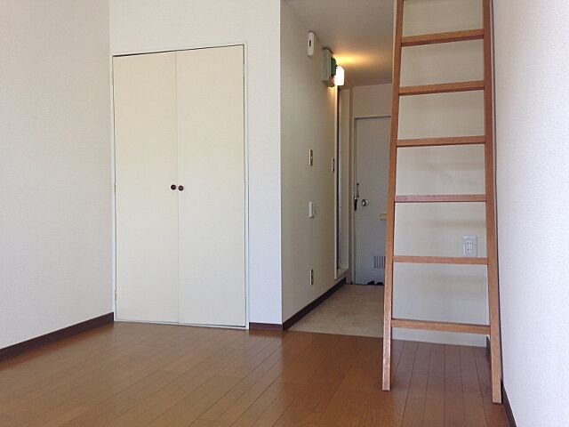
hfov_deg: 55.4
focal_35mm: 33
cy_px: 214
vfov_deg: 42.9
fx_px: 542
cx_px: 284
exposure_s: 1/60
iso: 50
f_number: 2.4
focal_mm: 4.12
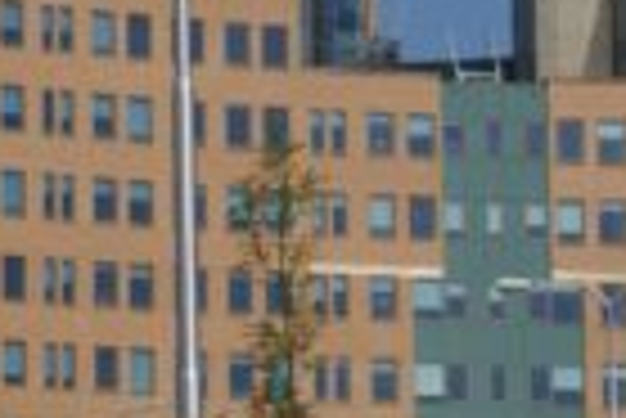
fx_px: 5622
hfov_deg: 6.2
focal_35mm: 323
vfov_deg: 4.3
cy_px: 9
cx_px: -531
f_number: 13
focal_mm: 50
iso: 100
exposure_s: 1/250
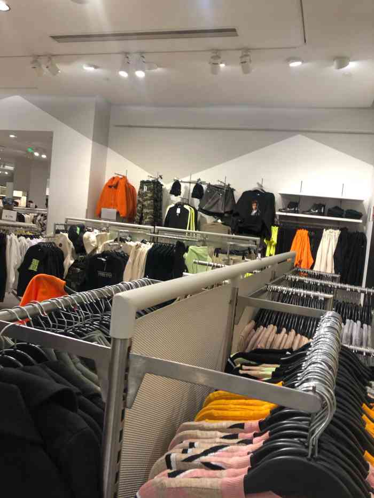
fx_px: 403
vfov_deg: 63.4
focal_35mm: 28
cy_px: 249
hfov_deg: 49.8
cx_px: 187
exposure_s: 1/33
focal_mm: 4
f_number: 1.8
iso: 32
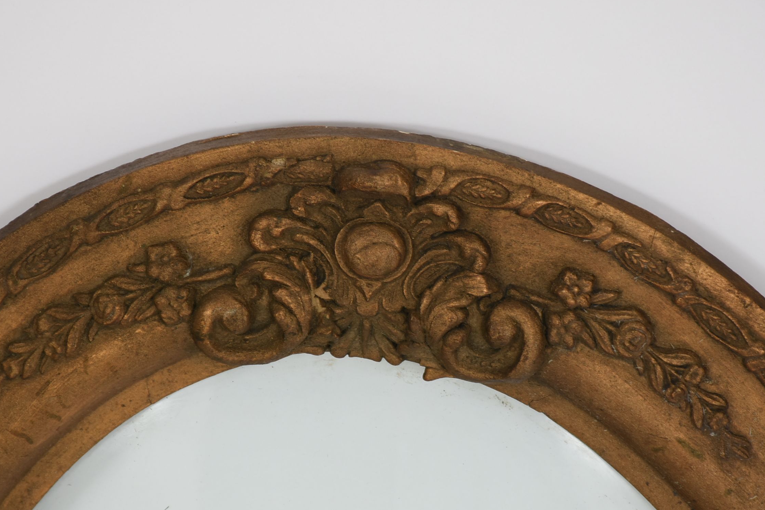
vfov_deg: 4.9
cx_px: 377
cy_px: 321
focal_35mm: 281
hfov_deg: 7.3
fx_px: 5971
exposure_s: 1/80
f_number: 8
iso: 200
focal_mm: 140
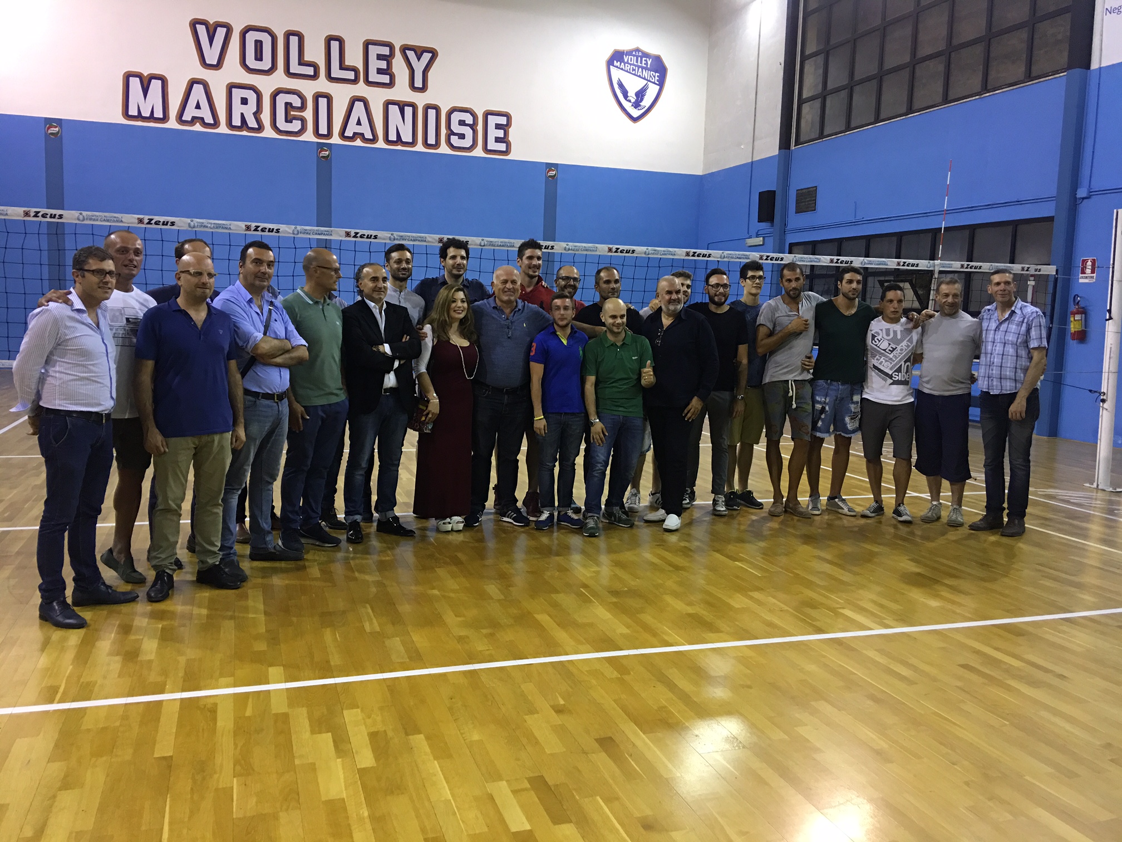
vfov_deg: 48.2
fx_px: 940
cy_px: 421
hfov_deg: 61.7
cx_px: 561
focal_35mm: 29
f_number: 2.2
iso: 80
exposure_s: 1/17
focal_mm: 4.15
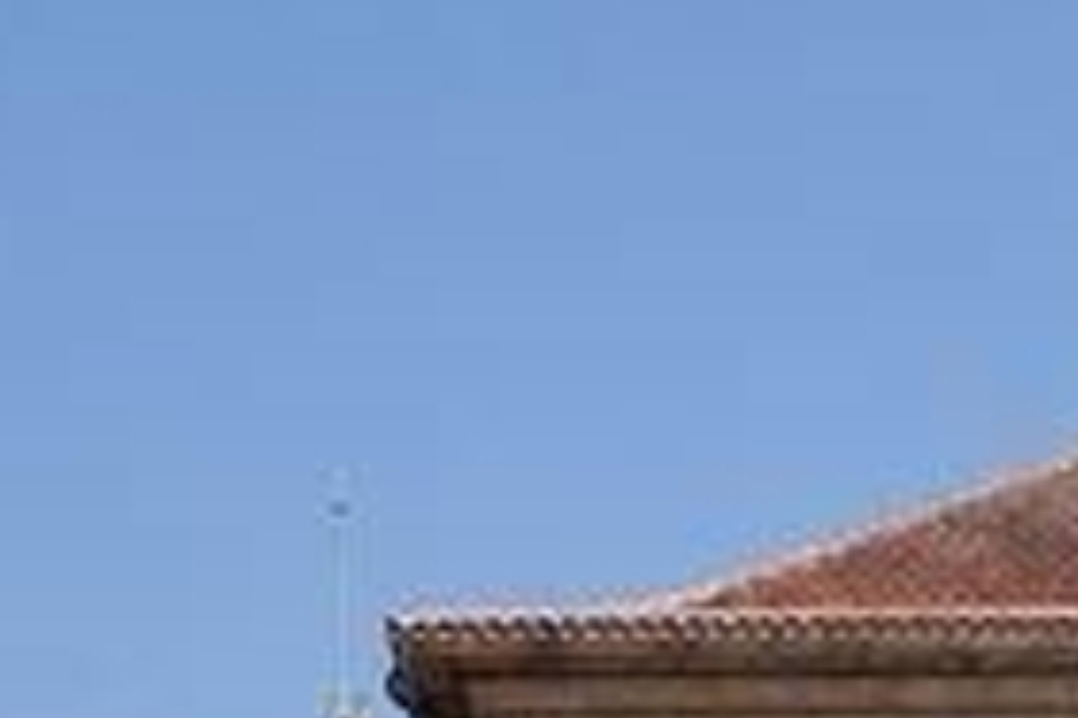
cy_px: 1651
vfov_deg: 6.6
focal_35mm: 199
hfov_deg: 10.2
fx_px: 5955
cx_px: 1301
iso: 400
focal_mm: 35
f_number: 9
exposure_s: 1/800
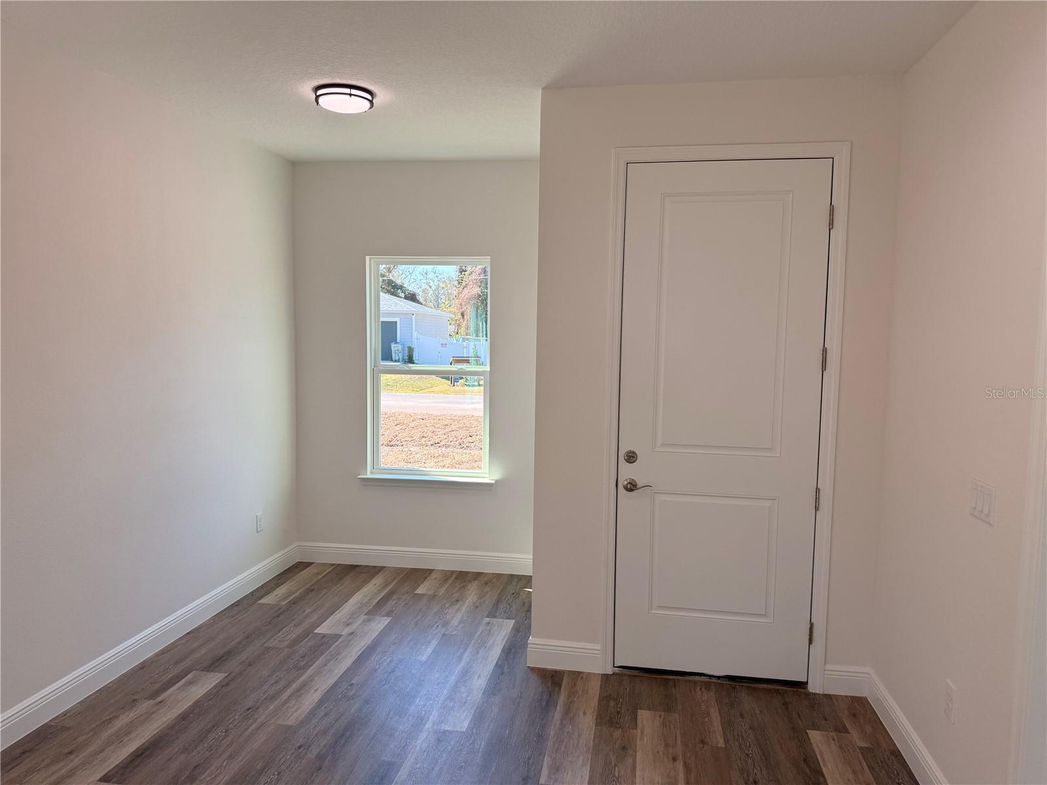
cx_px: 524
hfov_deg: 71.6
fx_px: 726
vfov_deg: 56.8
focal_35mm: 24
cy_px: 392
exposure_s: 1/514
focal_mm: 6.76
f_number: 1.78
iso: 100
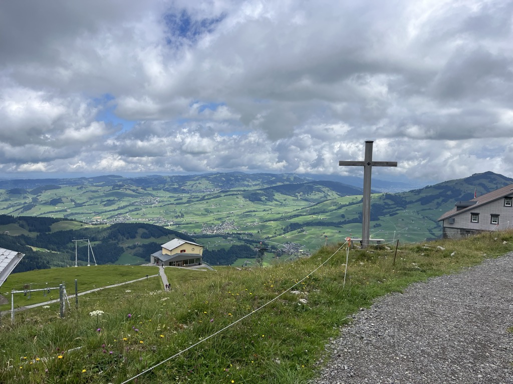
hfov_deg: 67.3
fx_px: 385
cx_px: 256
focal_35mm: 26
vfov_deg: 53.1
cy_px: 192
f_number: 1.6
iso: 50
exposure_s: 1/5319
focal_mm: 5.1
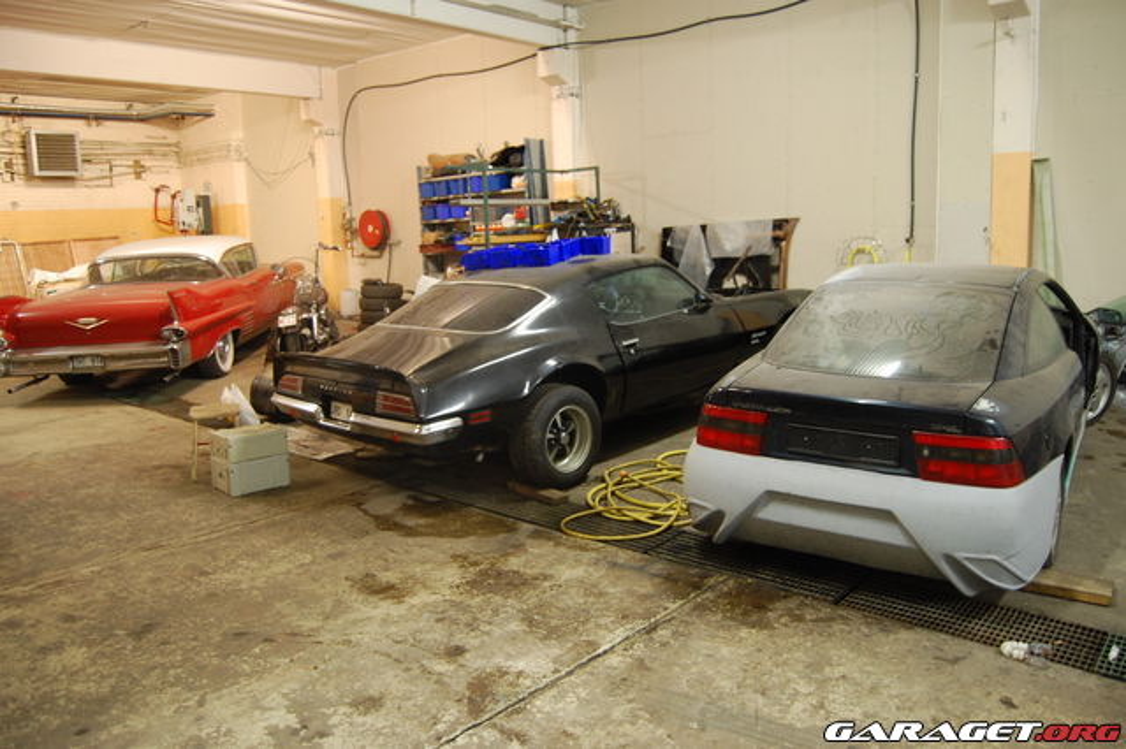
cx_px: 563
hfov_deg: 67.4
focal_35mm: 27
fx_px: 844
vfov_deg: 47.9
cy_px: 374
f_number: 3.5
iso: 800
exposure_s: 1/10
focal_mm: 18
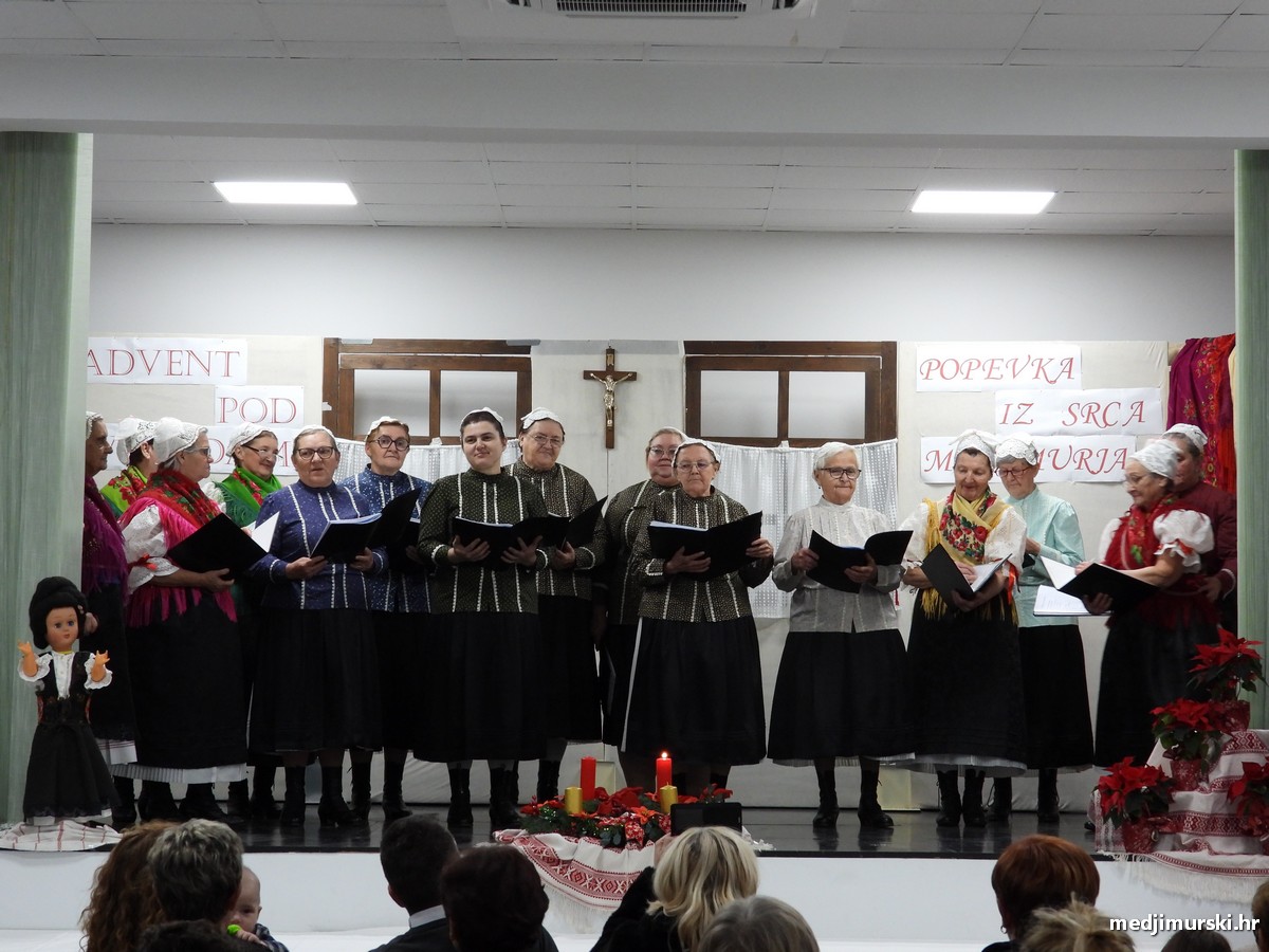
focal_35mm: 85
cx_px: 634
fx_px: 3116
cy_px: 476
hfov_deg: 23.0
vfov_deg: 17.4
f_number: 3.5
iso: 400
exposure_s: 1/50
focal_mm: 15.3
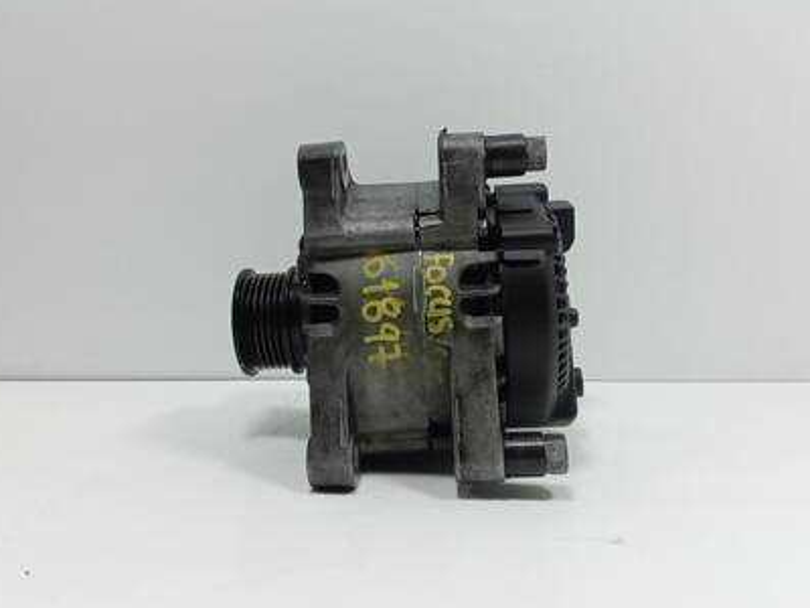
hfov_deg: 59.9
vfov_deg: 46.8
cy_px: 280
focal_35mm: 30
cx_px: 391
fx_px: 702
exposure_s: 1/50
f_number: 2
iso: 116
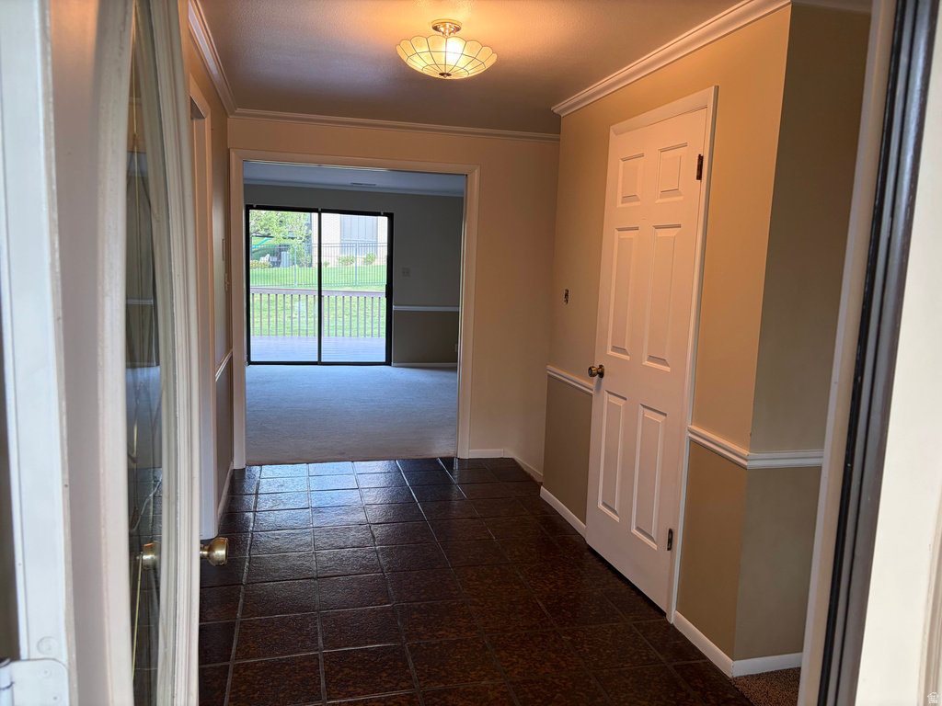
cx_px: 471
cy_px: 353
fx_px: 708
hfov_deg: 67.3
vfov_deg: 53.1
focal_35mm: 26
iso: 100
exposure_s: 1/120
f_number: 1.6
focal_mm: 5.96
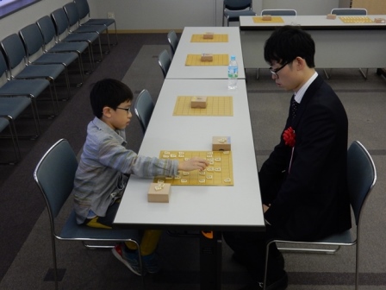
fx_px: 479
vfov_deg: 33.6
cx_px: 193
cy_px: 145
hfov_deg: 43.9
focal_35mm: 43
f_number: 4.2
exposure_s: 1/30
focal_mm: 7.6
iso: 400
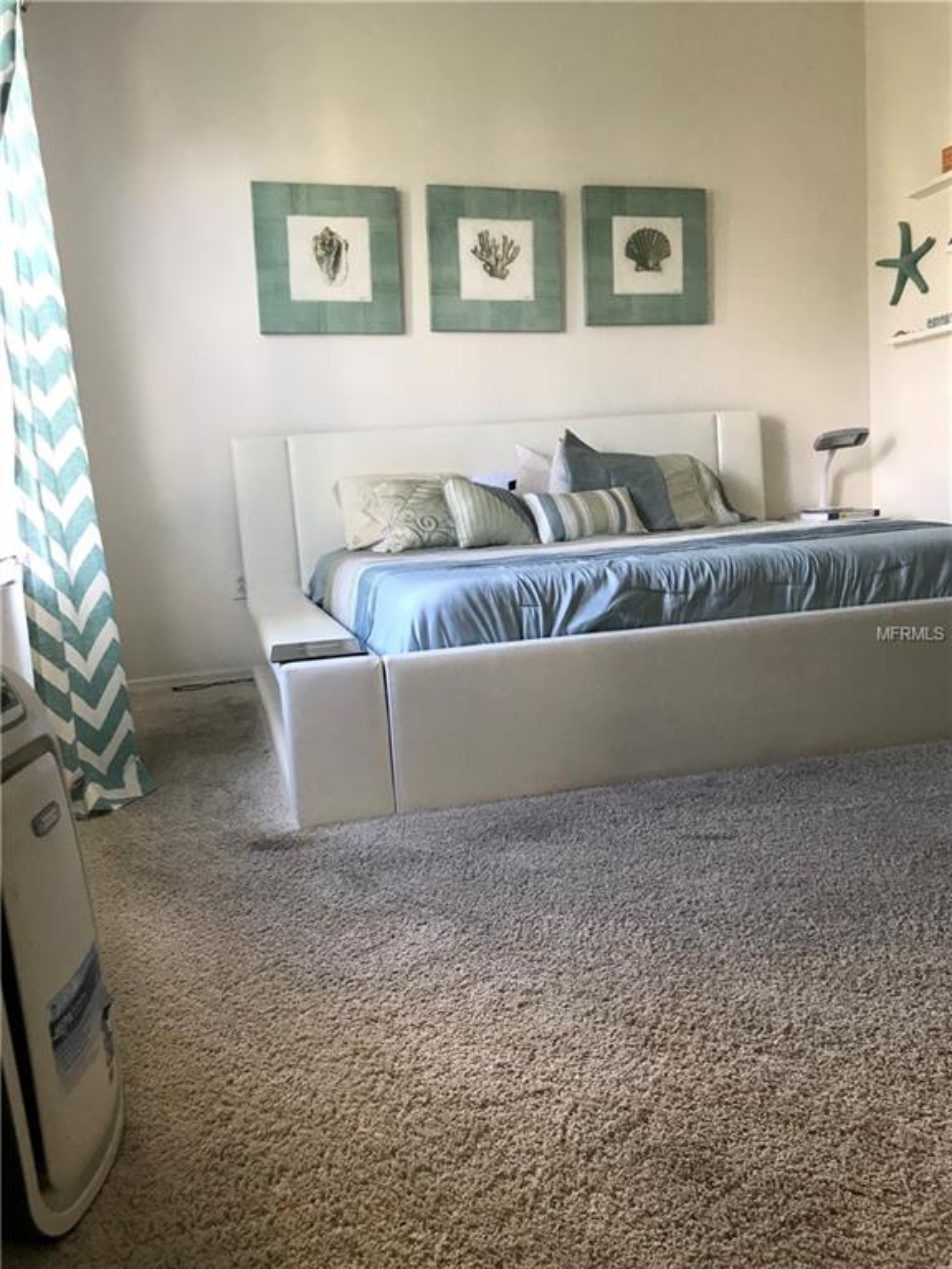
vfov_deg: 63.4
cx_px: 476
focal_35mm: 28
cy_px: 634
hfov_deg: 49.7
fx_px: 1027
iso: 25
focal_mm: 3.99
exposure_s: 1/30
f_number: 1.8
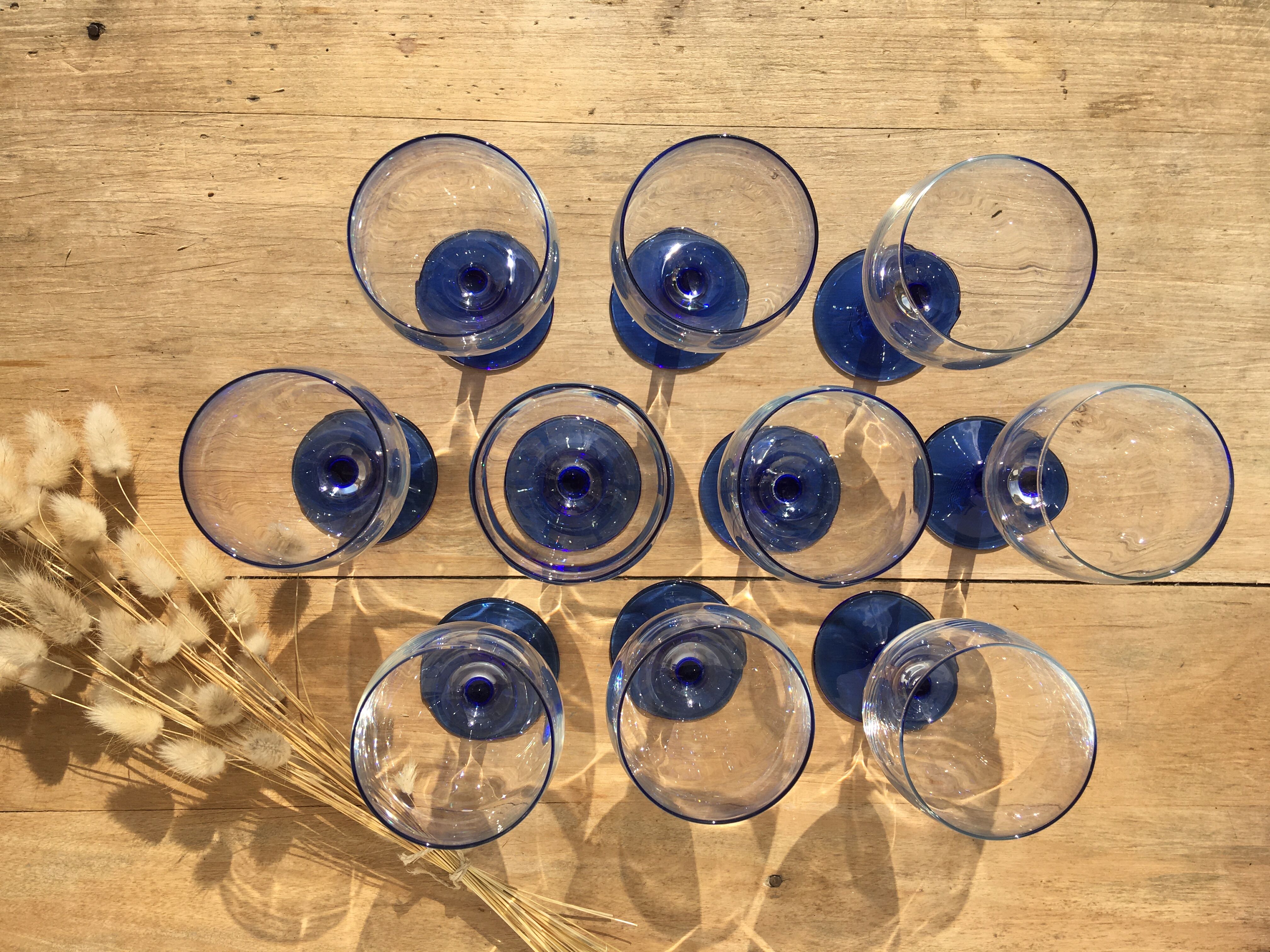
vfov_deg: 48.2
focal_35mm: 29
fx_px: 1064
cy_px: 476
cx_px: 635
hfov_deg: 61.7
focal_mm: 4.15
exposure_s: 1/1709
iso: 25
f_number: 2.2
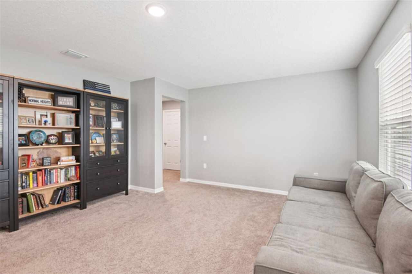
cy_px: 137
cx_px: 206
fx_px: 183
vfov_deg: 73.7
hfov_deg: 96.8
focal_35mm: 16
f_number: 8
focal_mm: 16
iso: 400
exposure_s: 1/8
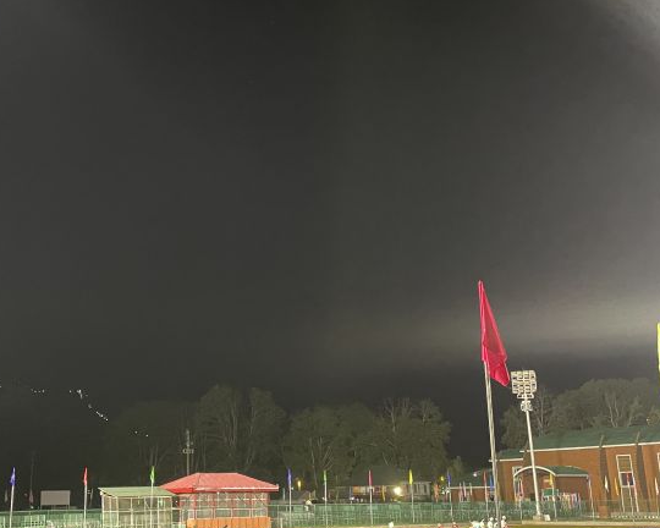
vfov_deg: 32.1
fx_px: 918
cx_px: 241
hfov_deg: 39.2
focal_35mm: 47
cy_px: 240
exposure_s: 1/25
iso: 500
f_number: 1.6
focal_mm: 4.2
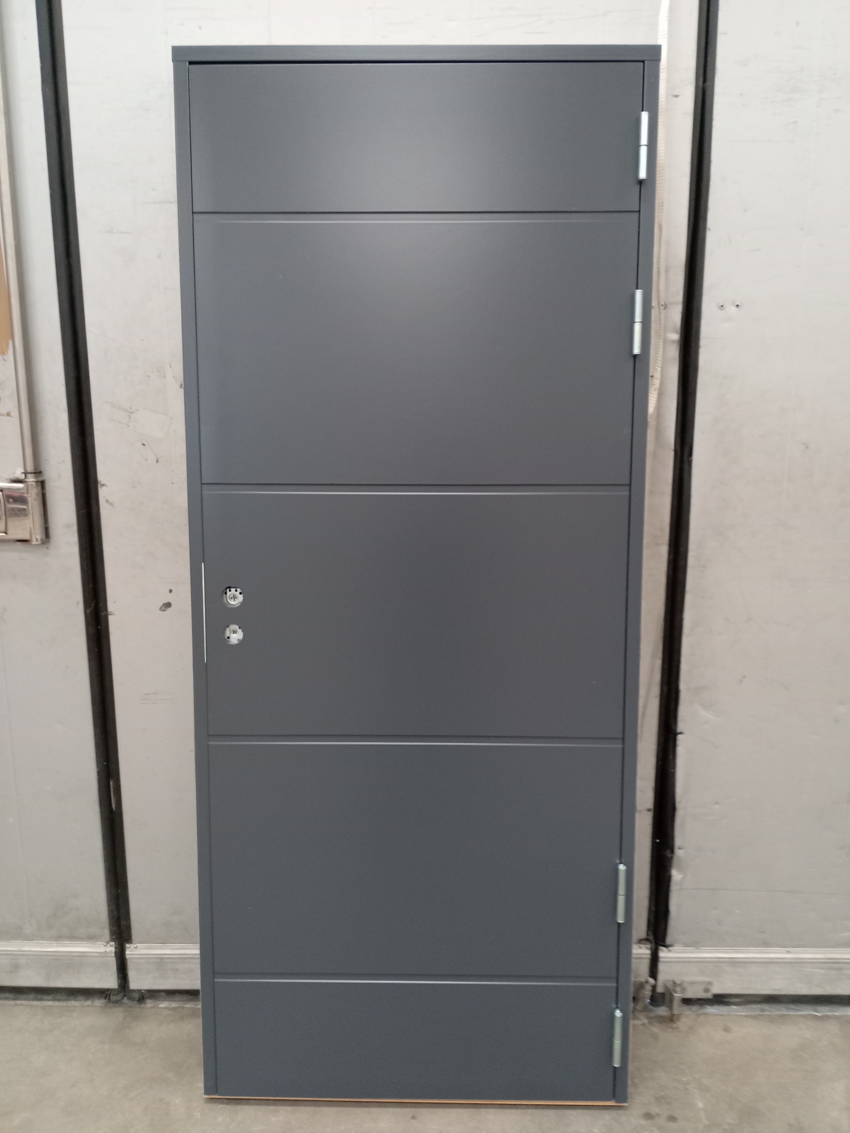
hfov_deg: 51.4
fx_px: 884
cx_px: 425
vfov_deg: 65.3
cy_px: 566
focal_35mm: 27
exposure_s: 1/20
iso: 1579
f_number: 1.8
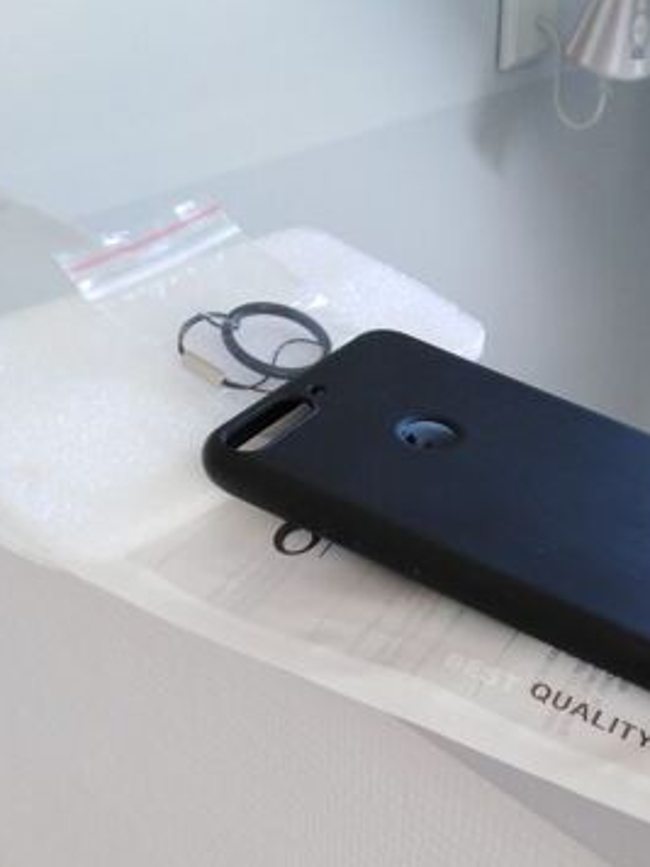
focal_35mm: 45
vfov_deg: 40.3
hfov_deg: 31.9
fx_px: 1127
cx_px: 441
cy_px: 697
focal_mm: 3.37
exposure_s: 1/30
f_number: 2.2
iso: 167
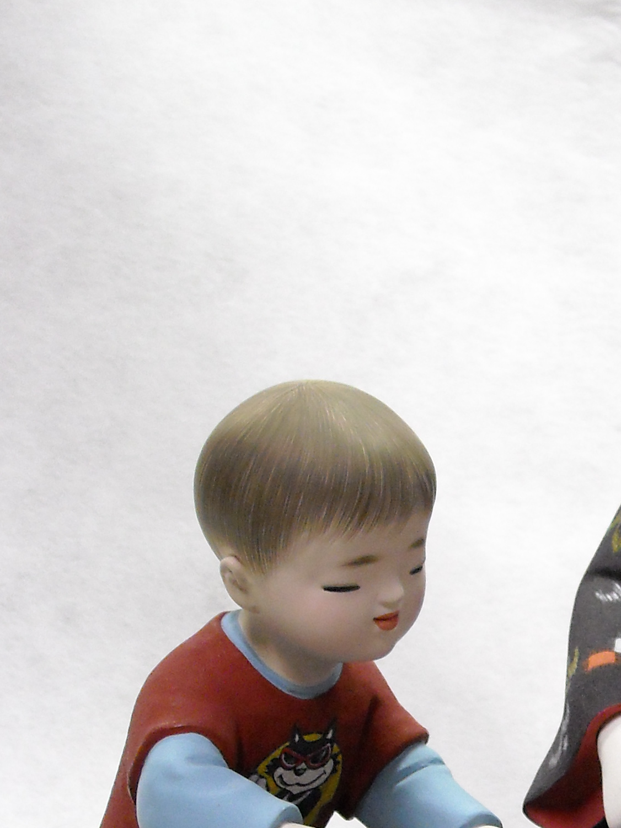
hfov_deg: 16.2
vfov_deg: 21.4
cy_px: 690
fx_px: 2153
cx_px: 585
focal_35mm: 90
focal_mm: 7.1
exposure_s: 1/44
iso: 400
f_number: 3.1
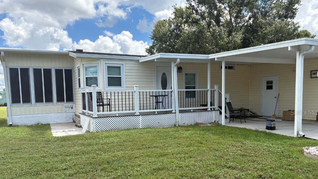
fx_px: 245
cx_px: 158
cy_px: 112
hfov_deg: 66.1
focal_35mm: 29
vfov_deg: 39.9
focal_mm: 5.96
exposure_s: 1/2283
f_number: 1.6
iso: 64
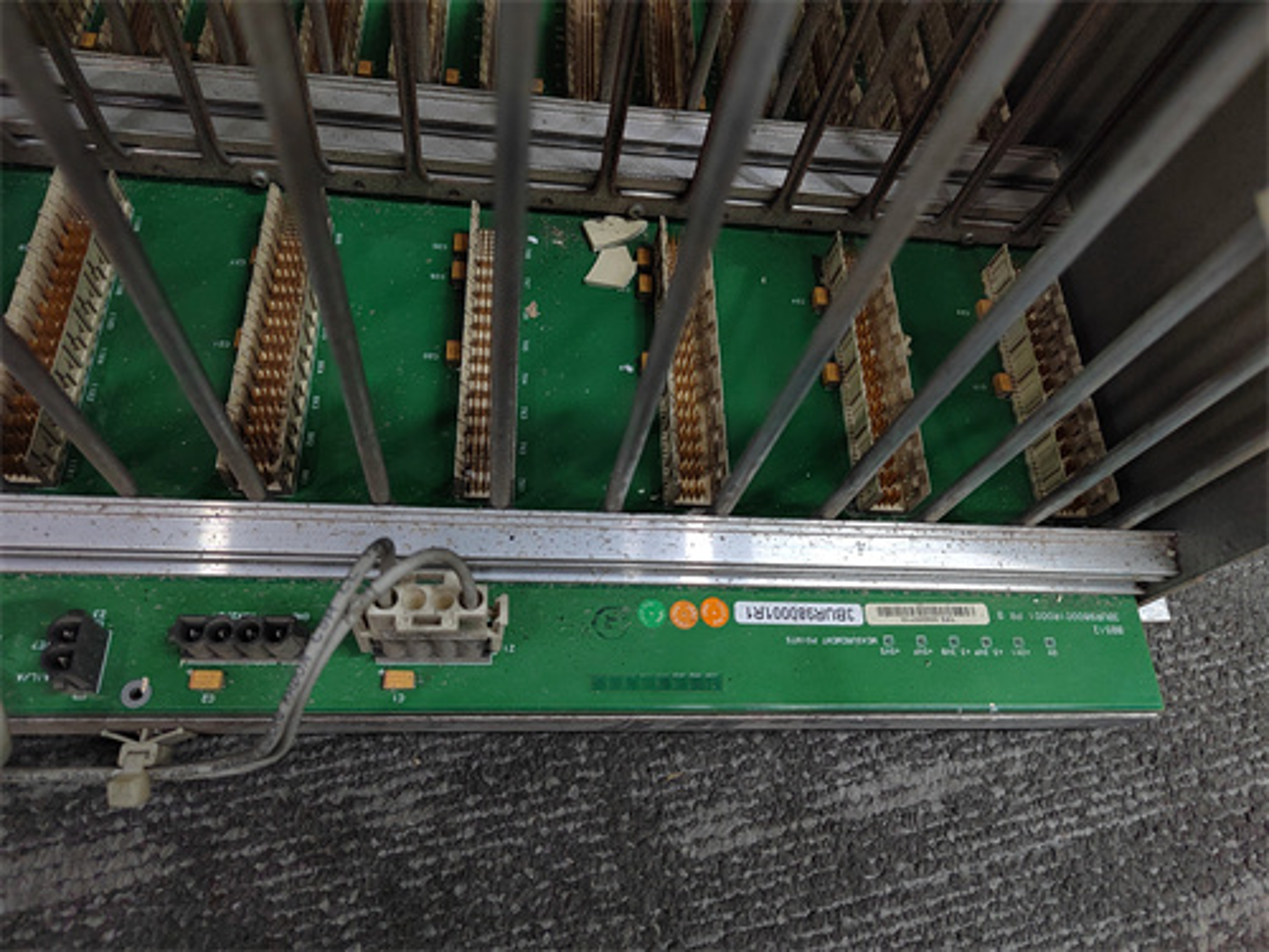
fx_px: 843
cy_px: 476
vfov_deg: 58.9
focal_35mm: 23
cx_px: 634
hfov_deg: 73.9
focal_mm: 5.52
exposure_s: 1/100
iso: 1797
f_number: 1.9
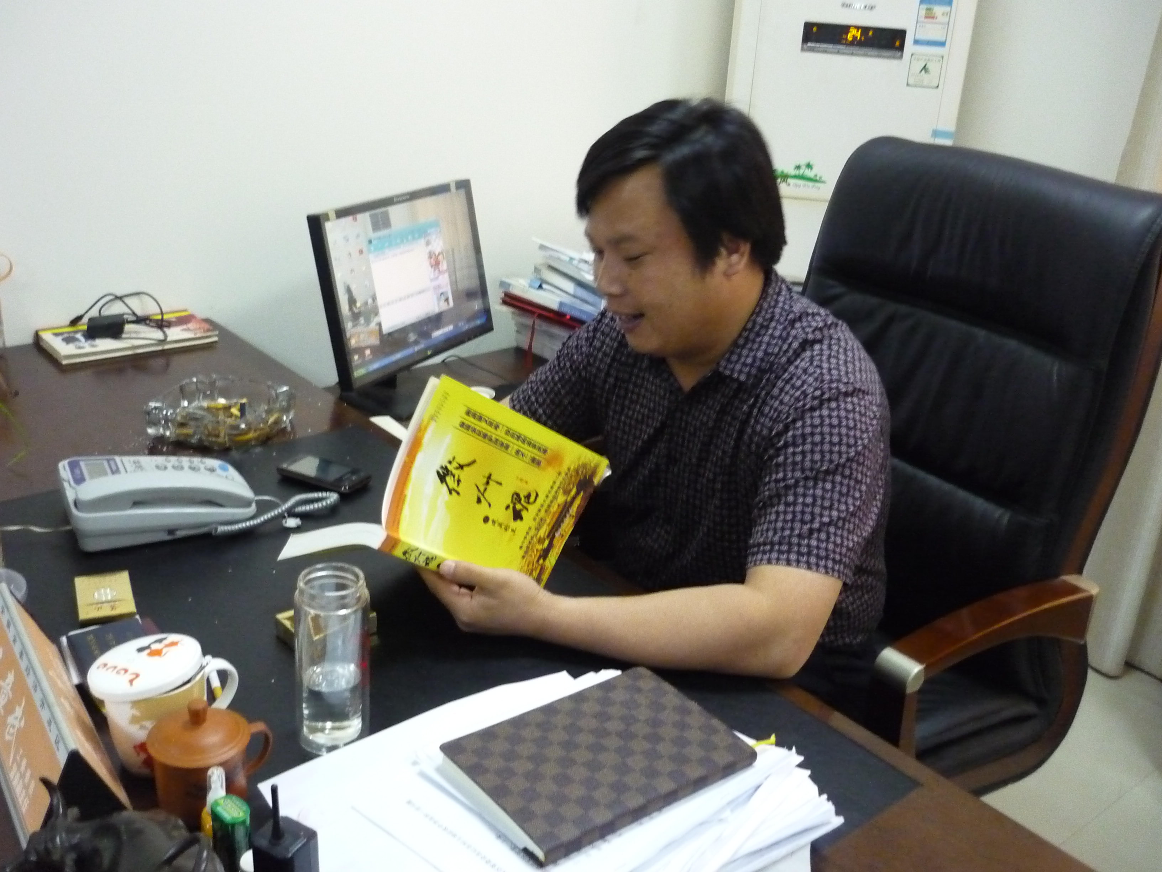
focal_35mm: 33
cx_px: 581
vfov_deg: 42.9
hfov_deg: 55.4
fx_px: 1108
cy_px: 436
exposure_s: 1/25
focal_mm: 5.5
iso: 800
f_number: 2.8
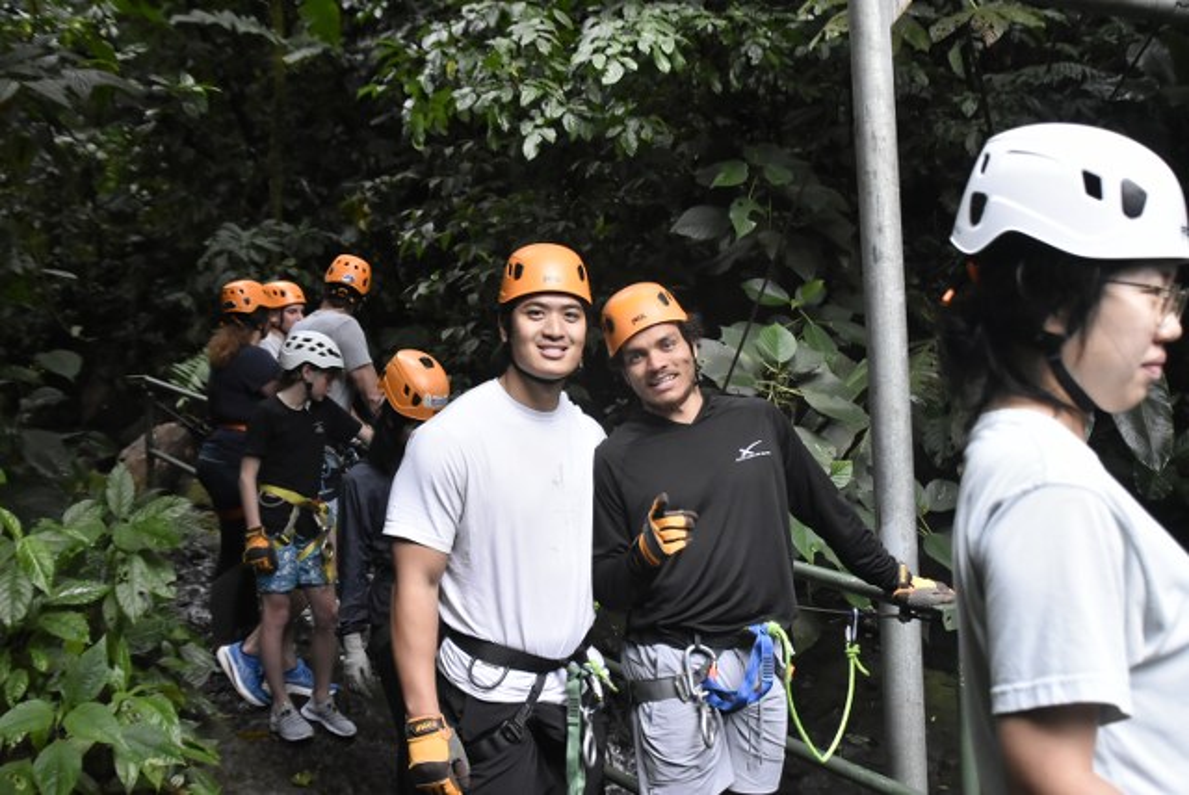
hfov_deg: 53.1
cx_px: 594
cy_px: 398
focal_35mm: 36
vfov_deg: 36.9
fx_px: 1190
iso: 2500
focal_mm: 24
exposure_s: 1/200
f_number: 4
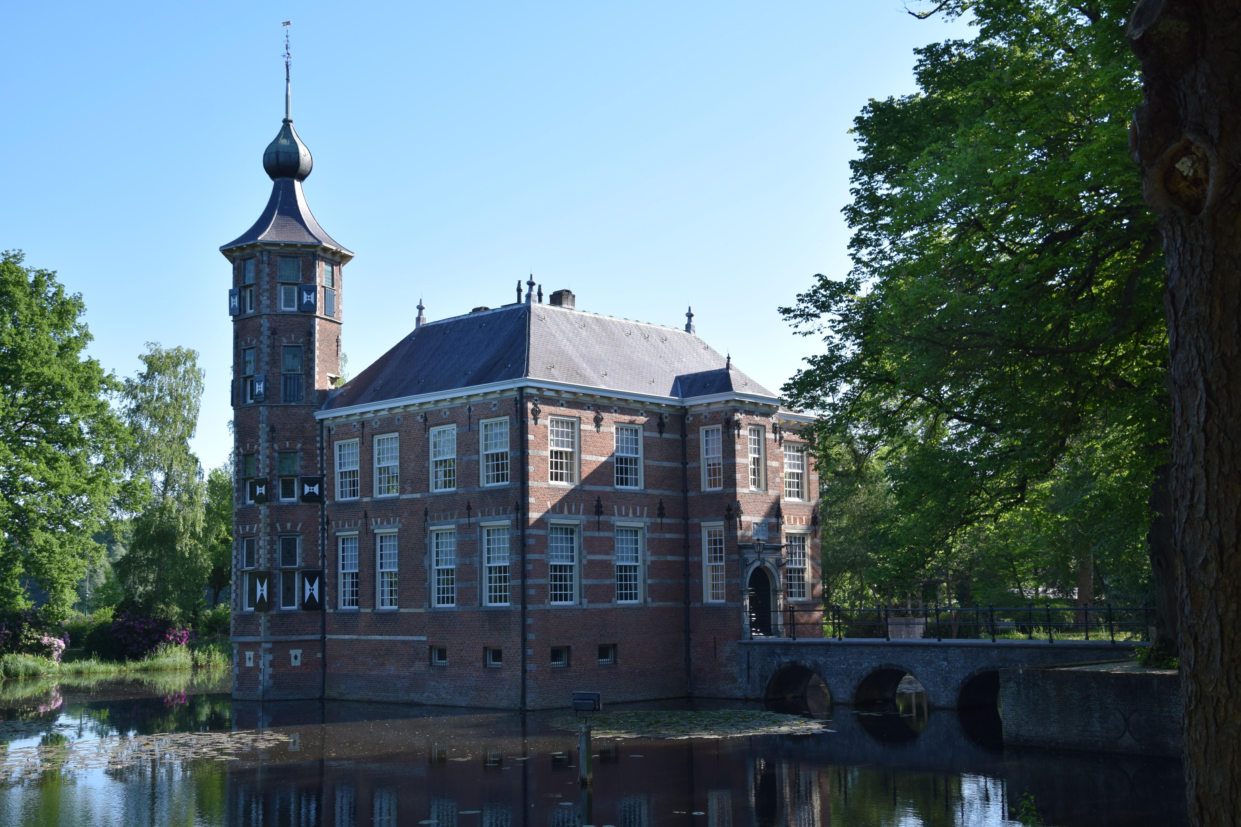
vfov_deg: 31.9
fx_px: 1448
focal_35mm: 42
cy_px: 414
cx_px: 620
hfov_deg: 46.4
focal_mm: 28
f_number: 8
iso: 200
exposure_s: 1/250
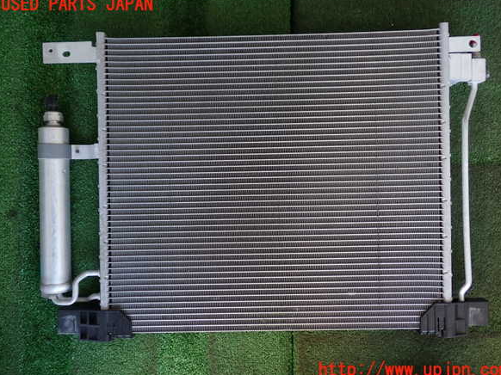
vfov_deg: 42.9
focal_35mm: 33
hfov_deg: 55.4
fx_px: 477
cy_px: 188
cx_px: 255
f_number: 2.4
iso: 125
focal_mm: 5.79
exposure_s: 1/60
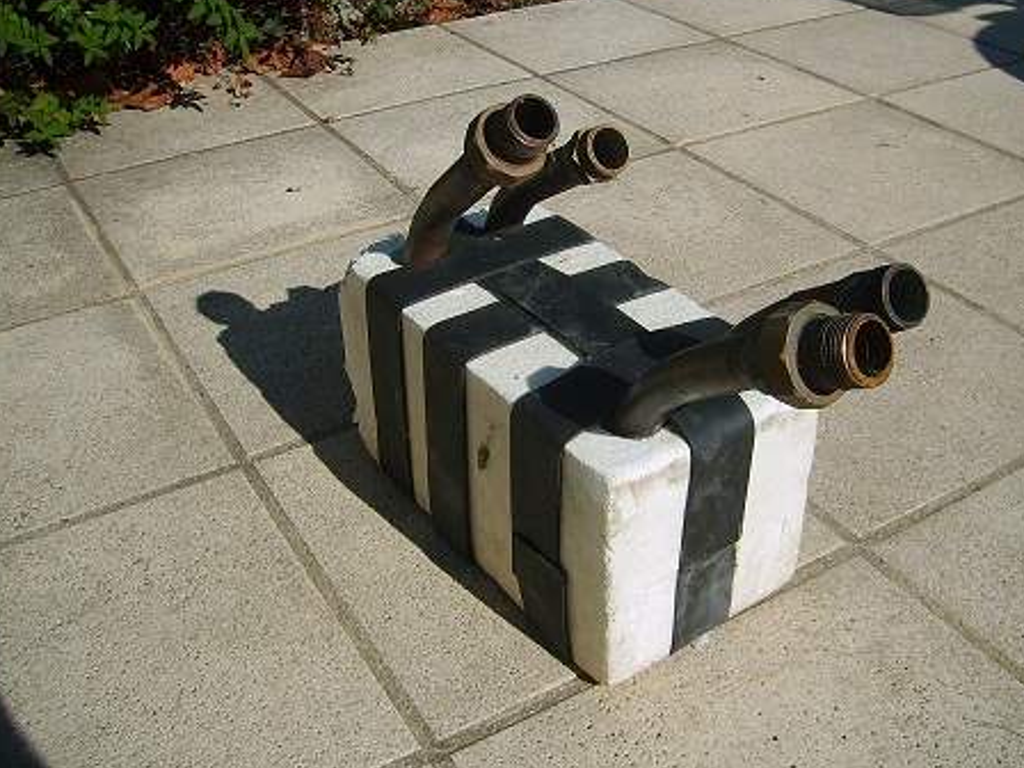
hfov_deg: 46.7
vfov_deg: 36.0
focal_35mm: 40
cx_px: 560
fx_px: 1183
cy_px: 368
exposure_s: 1/250
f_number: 7.1
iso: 50
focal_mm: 5.8
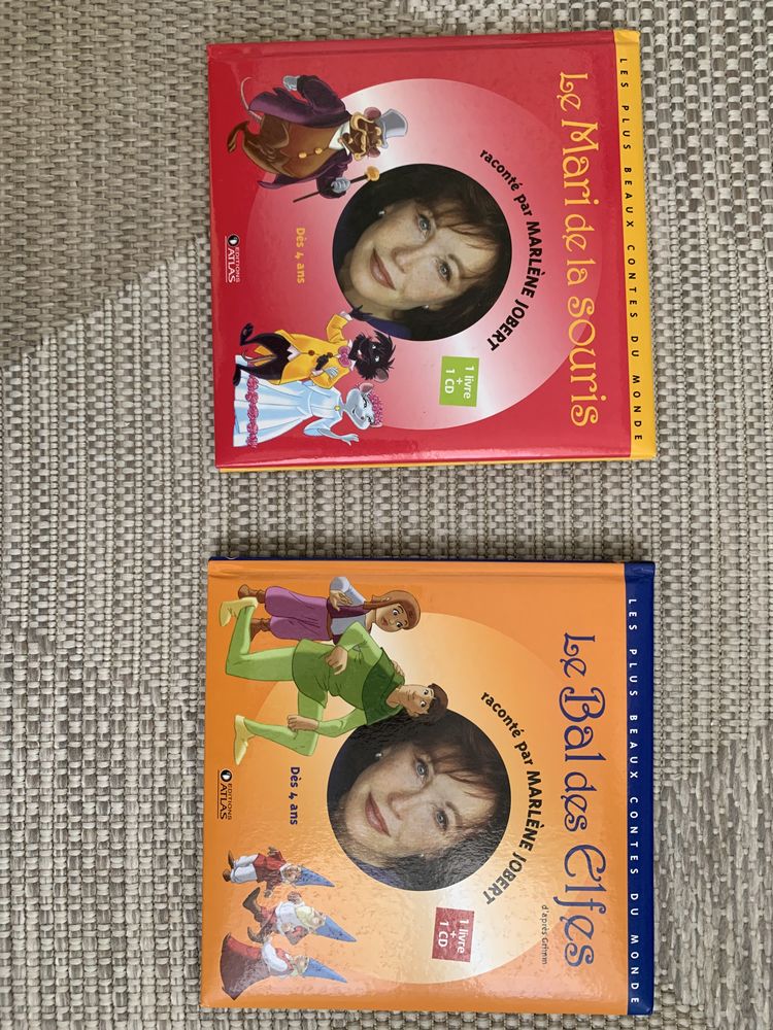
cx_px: 386
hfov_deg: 53.1
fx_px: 774
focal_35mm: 26
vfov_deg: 67.3
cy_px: 515
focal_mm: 4.25
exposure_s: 1/60
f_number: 1.8
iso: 160
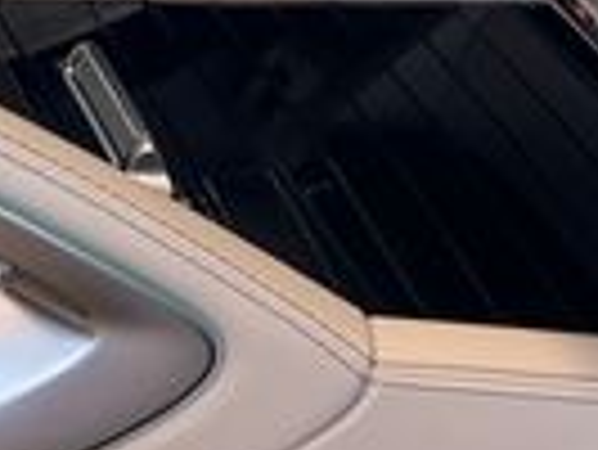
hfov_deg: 9.5
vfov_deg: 7.1
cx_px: -373
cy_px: -526
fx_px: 3458
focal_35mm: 200
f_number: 1.5
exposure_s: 1/121
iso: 50
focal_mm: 5.7
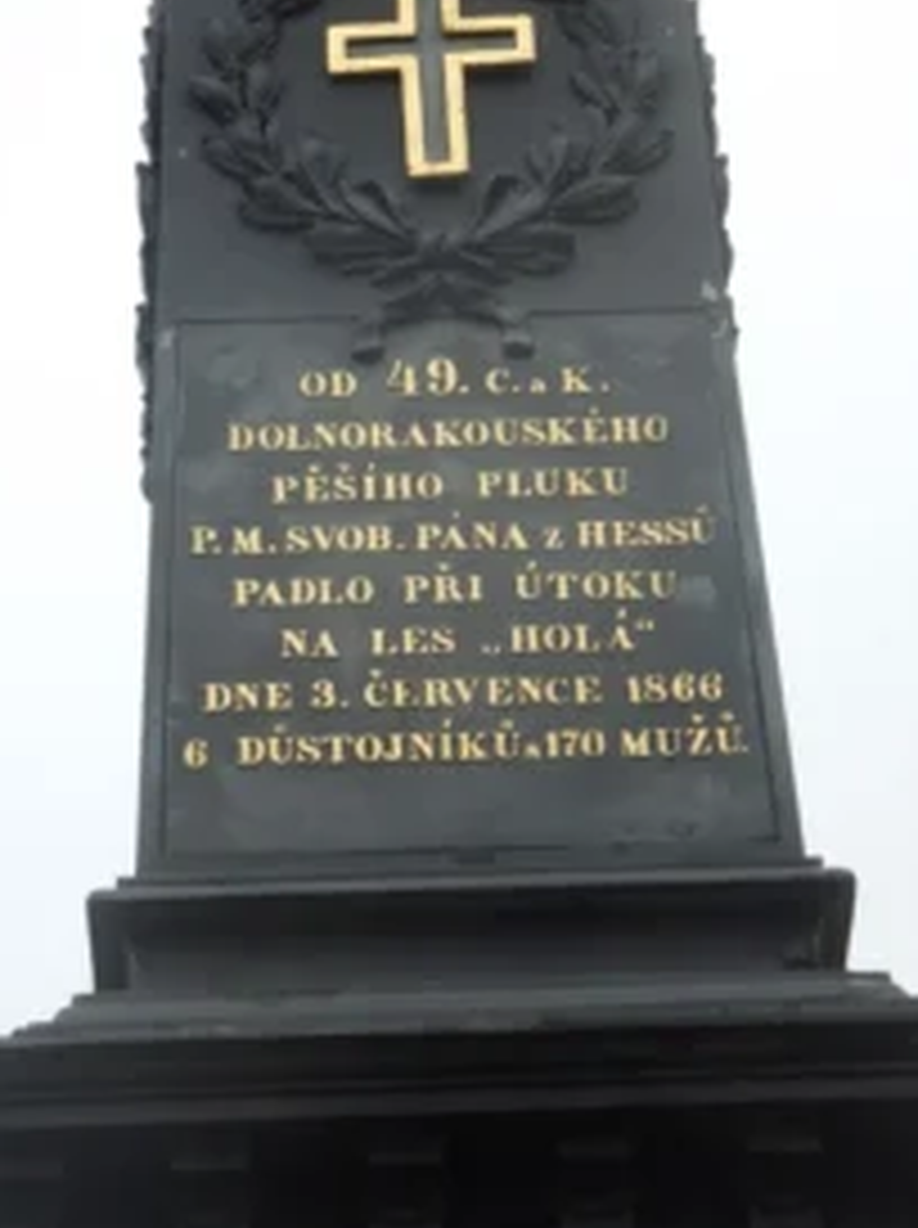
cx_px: 423
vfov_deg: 10.2
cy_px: 504
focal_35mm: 195
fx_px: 6911
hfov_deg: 7.6
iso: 400
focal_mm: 27.2
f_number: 4.9
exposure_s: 1/640
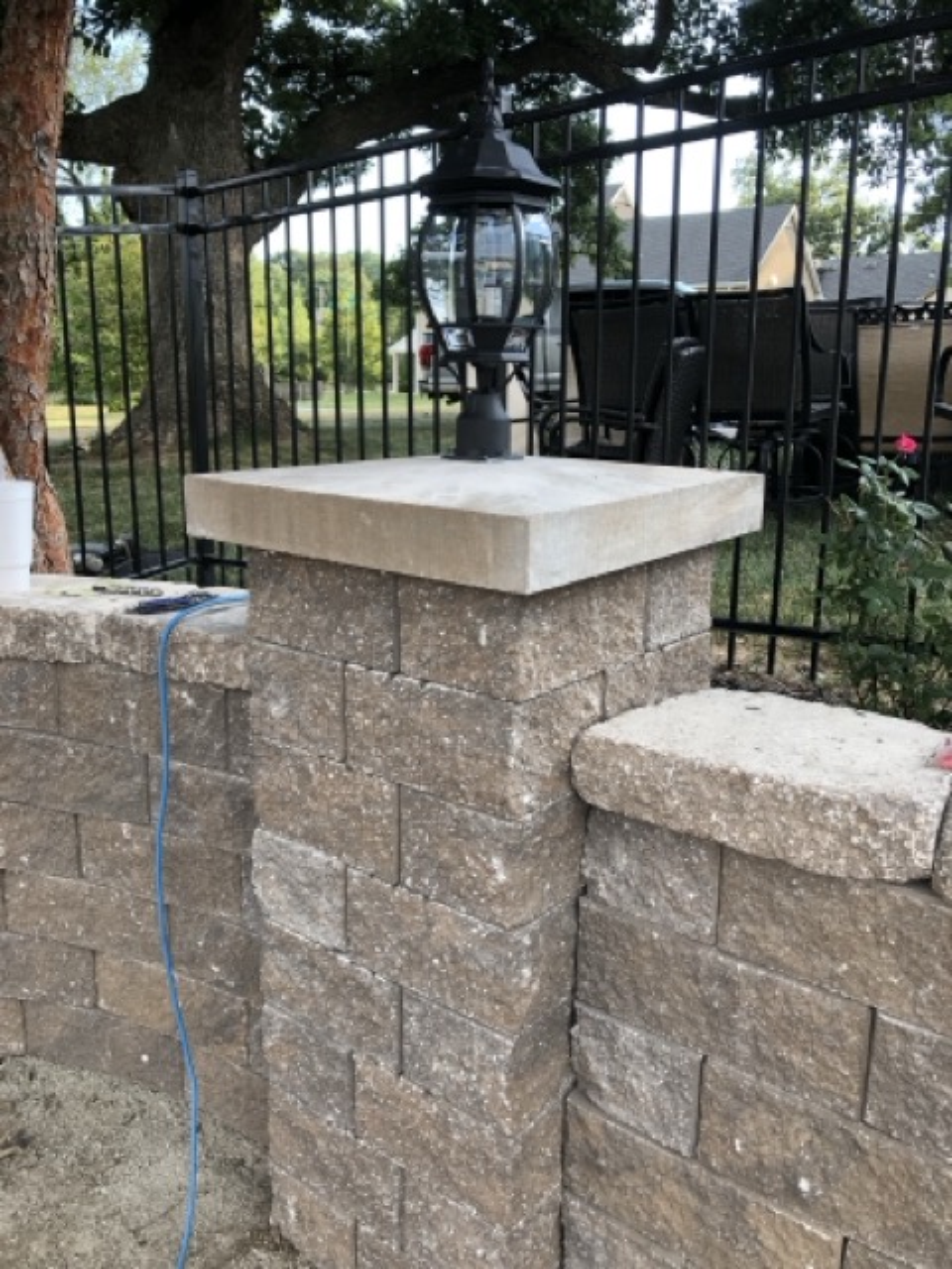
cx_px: 476
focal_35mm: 28
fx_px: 1027
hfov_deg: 49.7
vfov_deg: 63.4
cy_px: 634
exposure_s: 1/134
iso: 20
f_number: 1.8
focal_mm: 4
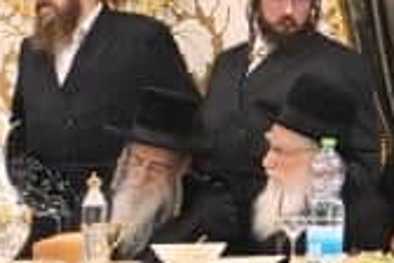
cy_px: 28
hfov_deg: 9.3
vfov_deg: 6.2
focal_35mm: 220
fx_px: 2408
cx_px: -14
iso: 500
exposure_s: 1/320
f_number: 4
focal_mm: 24
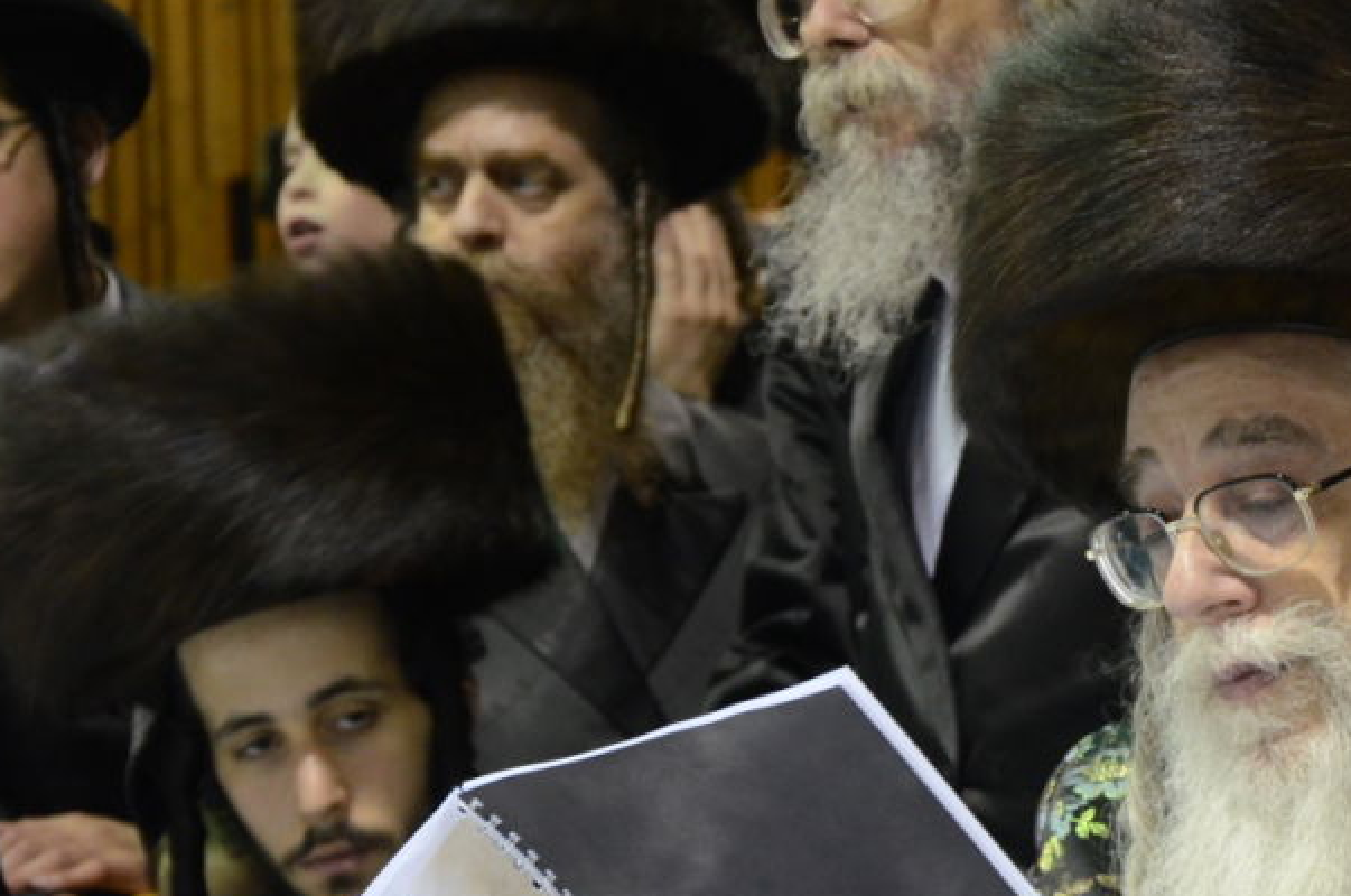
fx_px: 6295
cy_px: 668
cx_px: 1022
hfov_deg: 12.2
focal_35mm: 168
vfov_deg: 8.1
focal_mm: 66
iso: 2000
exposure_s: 1/40
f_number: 5.6
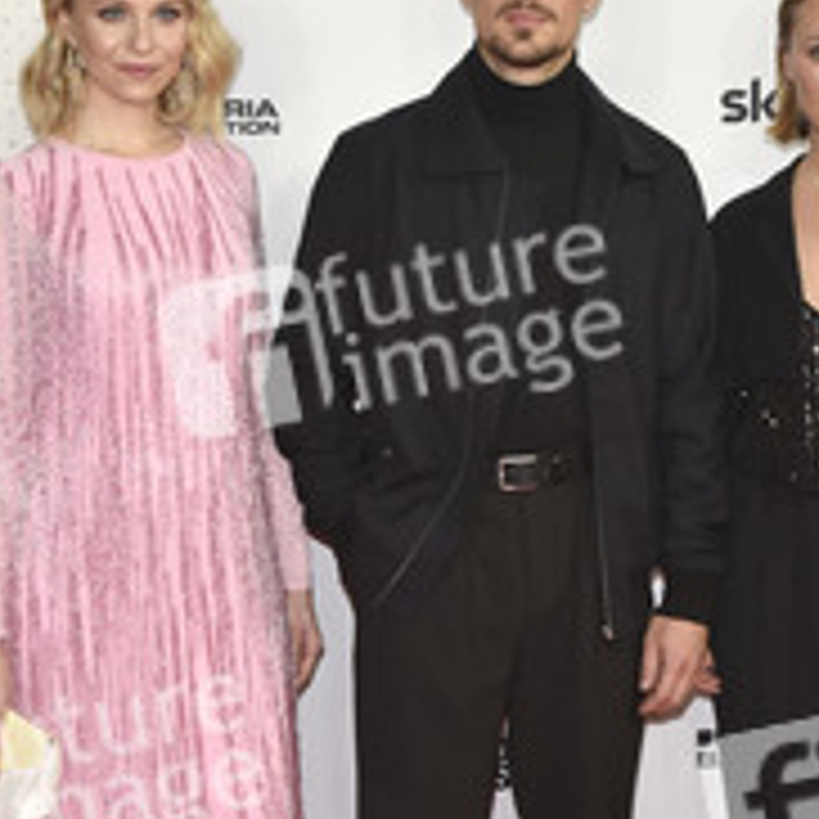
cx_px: 522
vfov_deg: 16.1
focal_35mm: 108
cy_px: 558
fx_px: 2891
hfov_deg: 16.1
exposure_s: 1/250
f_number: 9
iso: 2000
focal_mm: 58
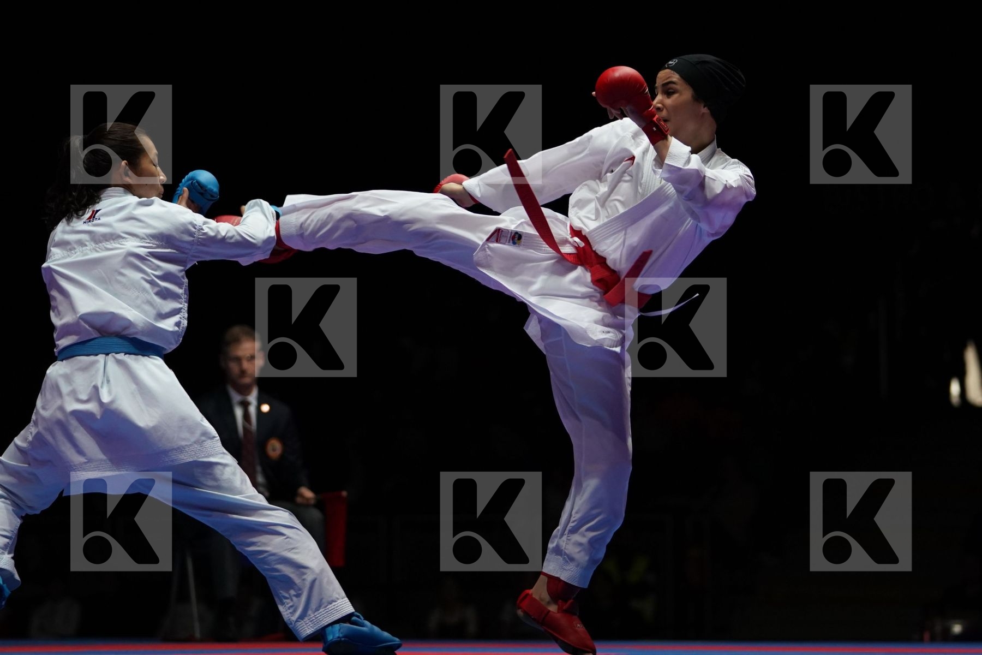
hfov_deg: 14.8
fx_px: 3791
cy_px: 328
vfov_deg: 9.9
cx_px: 491
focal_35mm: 139
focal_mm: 93
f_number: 2.8
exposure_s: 1/1000
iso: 2000
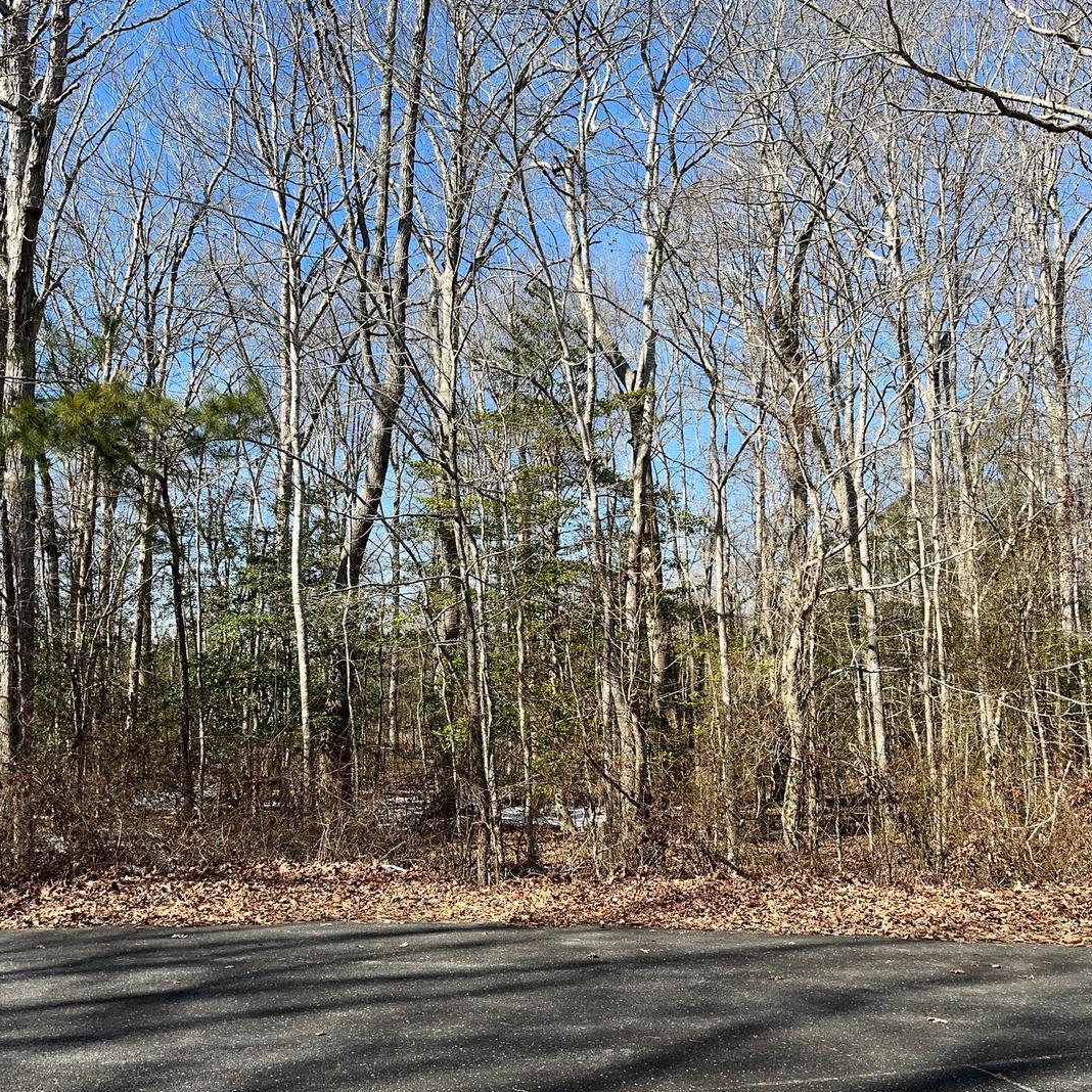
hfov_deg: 52.4
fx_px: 1106
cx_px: 472
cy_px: 551
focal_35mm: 31
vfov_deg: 52.5
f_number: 1.6
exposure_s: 1/1832
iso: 32
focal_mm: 5.1
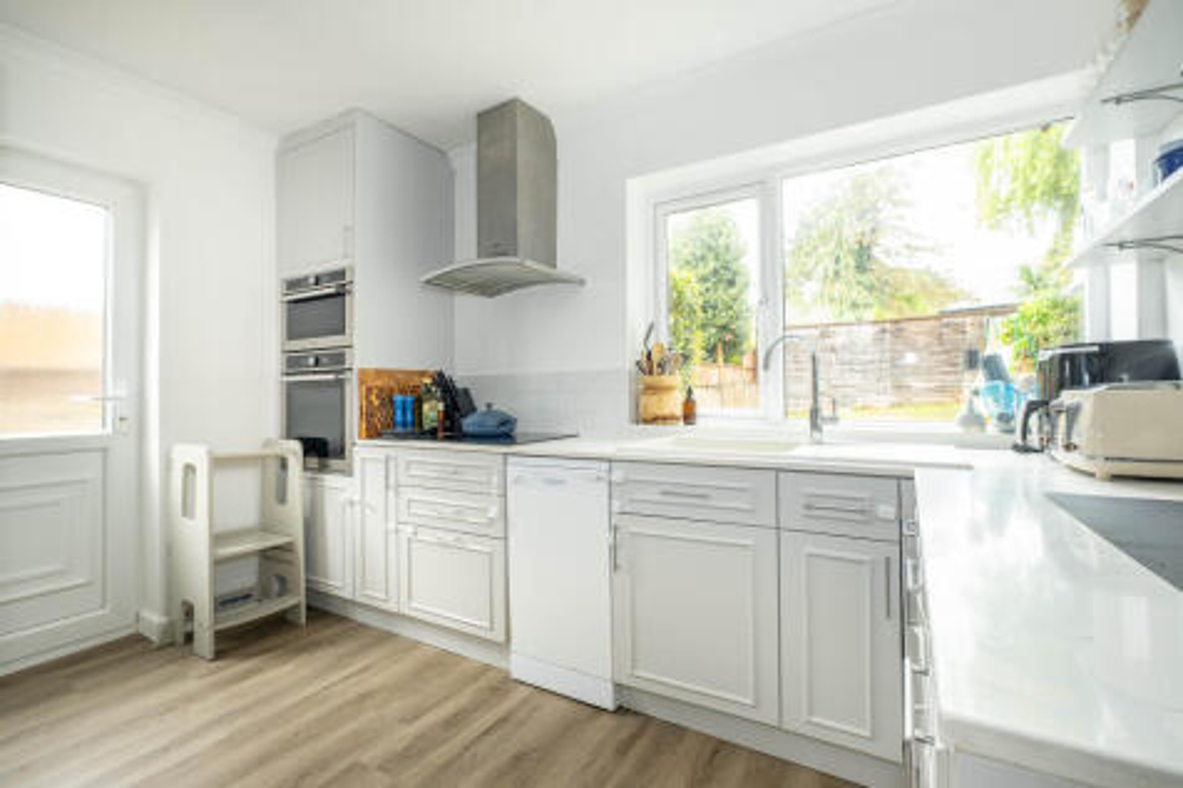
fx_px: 493
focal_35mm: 15
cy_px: 394
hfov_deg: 100.4
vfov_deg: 77.3
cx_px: 592
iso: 250
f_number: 7.1
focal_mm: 10
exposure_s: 1/8
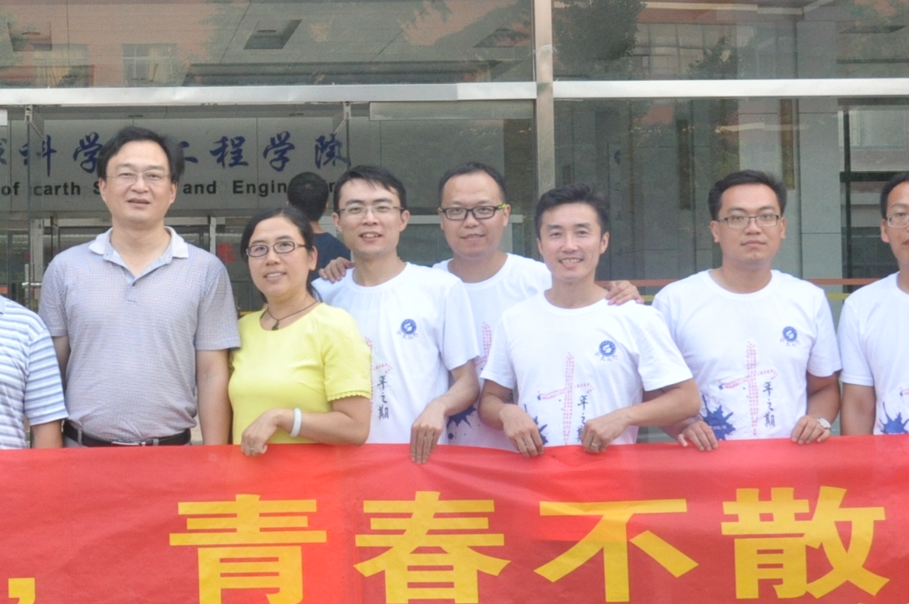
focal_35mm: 99
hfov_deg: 20.2
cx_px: 62
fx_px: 2497
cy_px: 197
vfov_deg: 13.8
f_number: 8
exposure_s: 1/250
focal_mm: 24
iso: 800
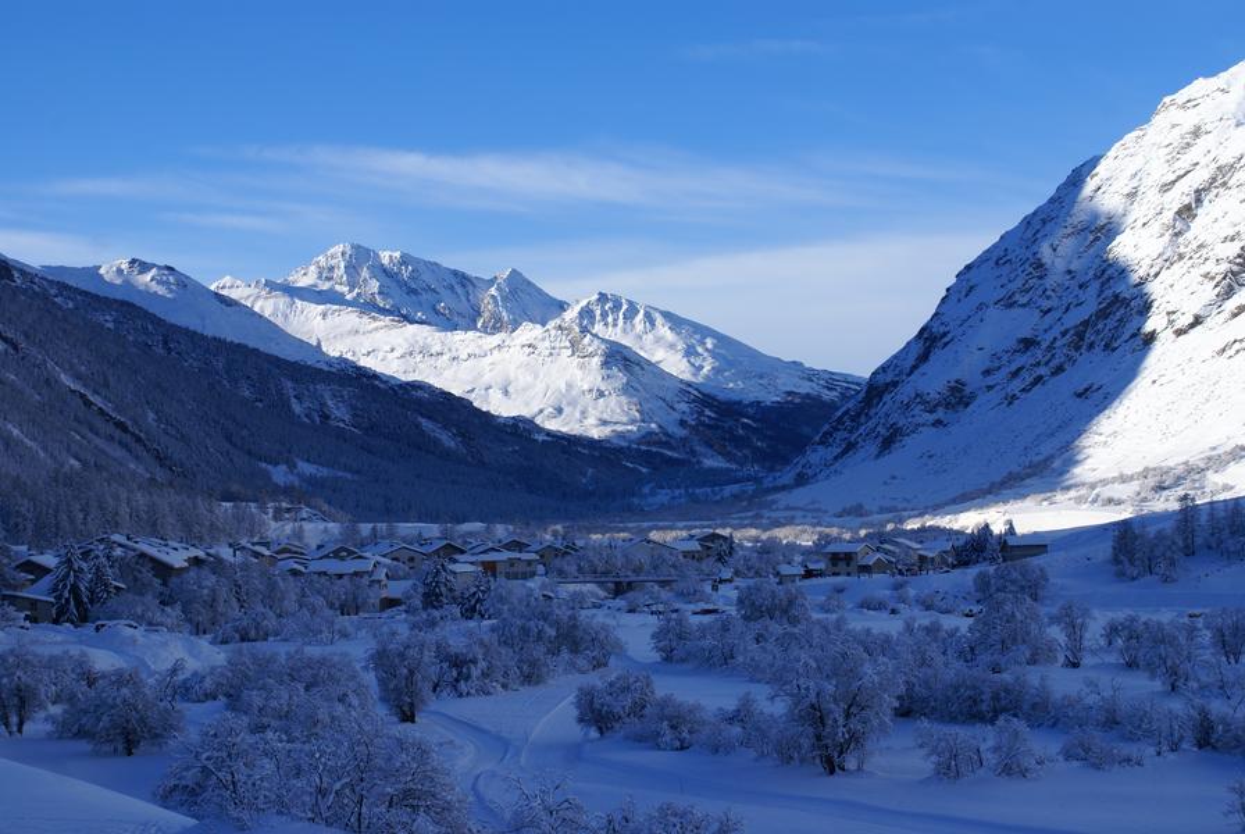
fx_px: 2337
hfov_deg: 29.8
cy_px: 417
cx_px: 622
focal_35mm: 68
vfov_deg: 20.2
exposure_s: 1/200
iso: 100
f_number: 9
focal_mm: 45
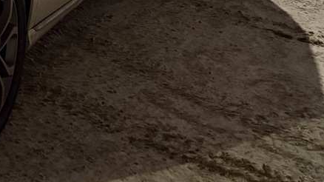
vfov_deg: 13.1
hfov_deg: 20.7
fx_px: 739
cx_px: -177
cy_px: -111
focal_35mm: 86
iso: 640
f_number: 1.78
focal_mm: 6.76
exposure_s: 1/50
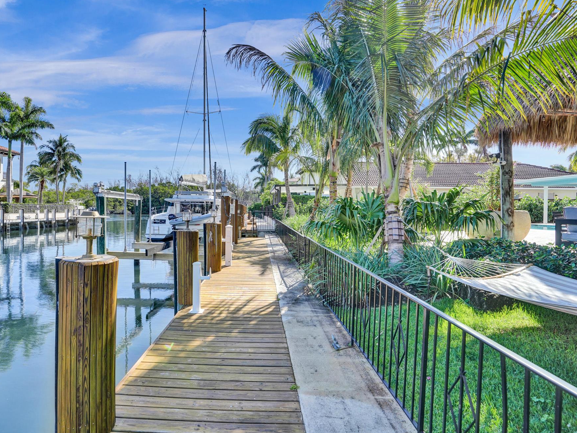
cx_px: 245
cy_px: 210
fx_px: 300
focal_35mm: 18
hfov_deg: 87.1
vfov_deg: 71.6
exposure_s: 1/2500
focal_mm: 16
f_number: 5
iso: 800
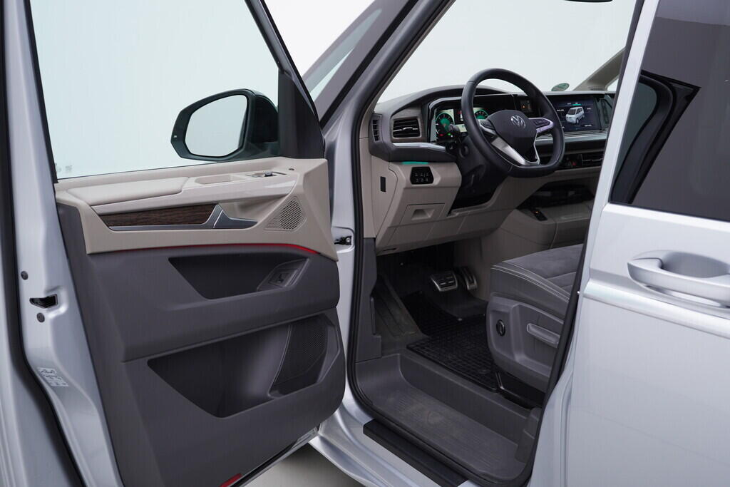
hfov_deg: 53.1
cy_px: 244
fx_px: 730
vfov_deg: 36.9
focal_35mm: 36
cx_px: 365
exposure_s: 1/60
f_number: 3.5
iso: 125
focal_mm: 24
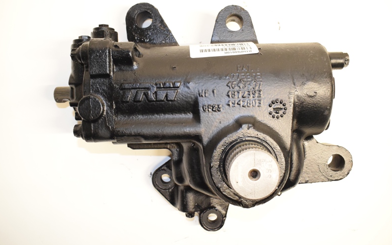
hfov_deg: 58.9
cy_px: 117
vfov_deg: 38.8
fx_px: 347
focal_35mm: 33
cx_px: 196
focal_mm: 21
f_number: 7.1
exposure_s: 1/200
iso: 3200
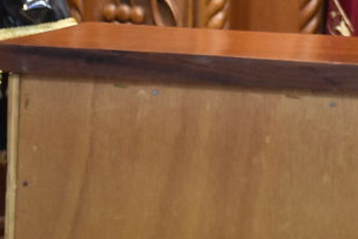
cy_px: -105
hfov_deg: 5.8
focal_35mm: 344
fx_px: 3424
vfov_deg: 4.0
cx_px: 763
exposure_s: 1/80
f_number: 5.6
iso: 1600
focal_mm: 50
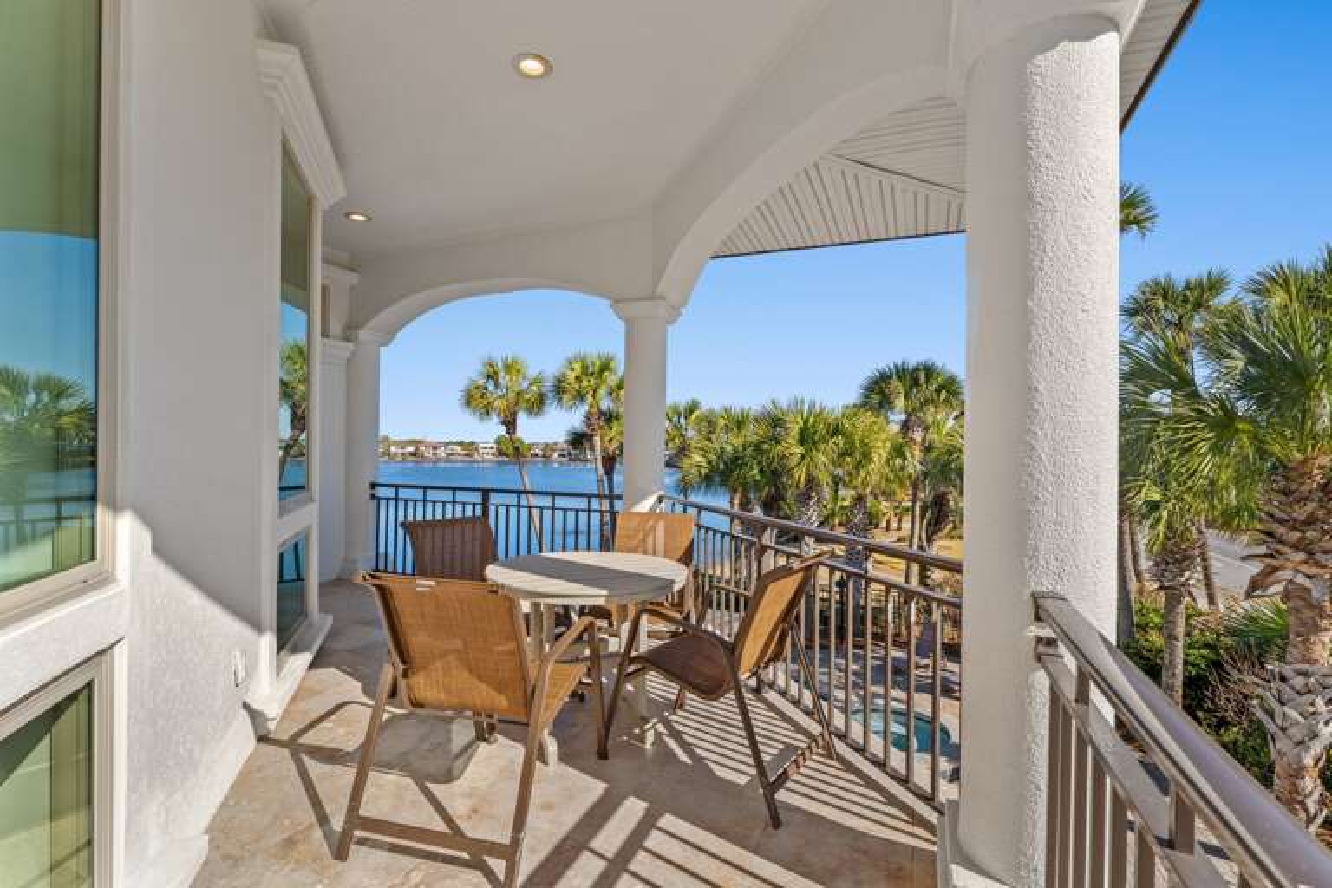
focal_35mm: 16
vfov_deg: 75.1
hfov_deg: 98.2
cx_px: 666
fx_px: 577
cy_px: 444
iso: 100
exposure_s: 1/25
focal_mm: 15.6
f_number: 10
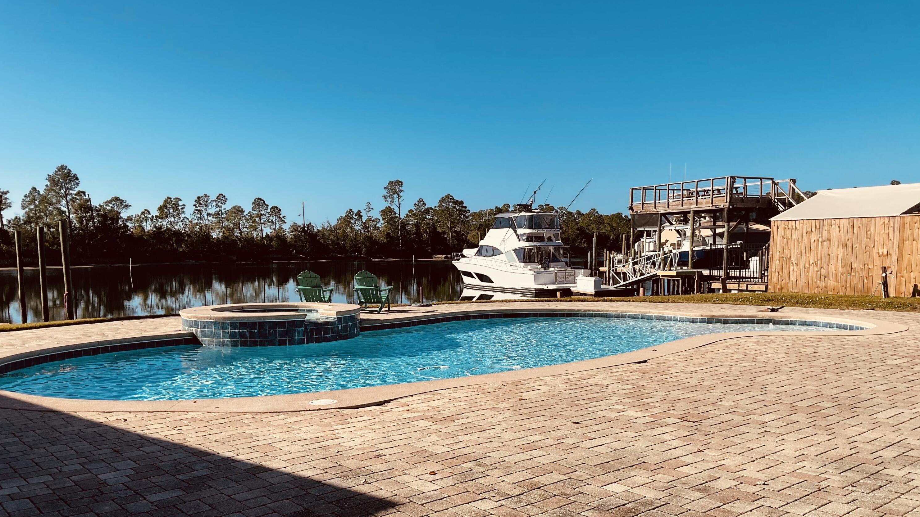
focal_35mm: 32
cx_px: 465
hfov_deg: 61.0
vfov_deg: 36.3
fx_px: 781
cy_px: 348
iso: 16
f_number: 1.8
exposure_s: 1/2538
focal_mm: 3
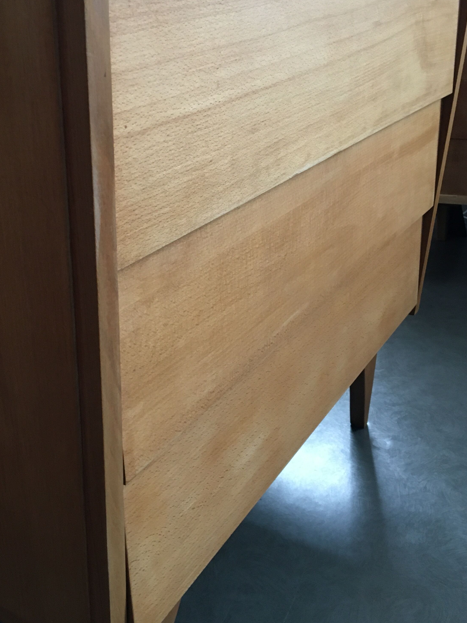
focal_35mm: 40
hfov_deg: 35.7
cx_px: 167
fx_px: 720
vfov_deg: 46.8
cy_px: 291
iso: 160
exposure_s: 1/33
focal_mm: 4.15
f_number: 2.2
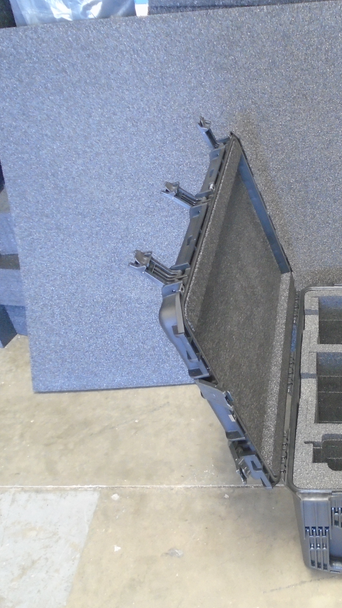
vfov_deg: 52.8
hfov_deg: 29.6
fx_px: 613
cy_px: 305
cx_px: 323
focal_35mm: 38
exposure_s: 1/15
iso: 400
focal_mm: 4.6
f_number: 3.2
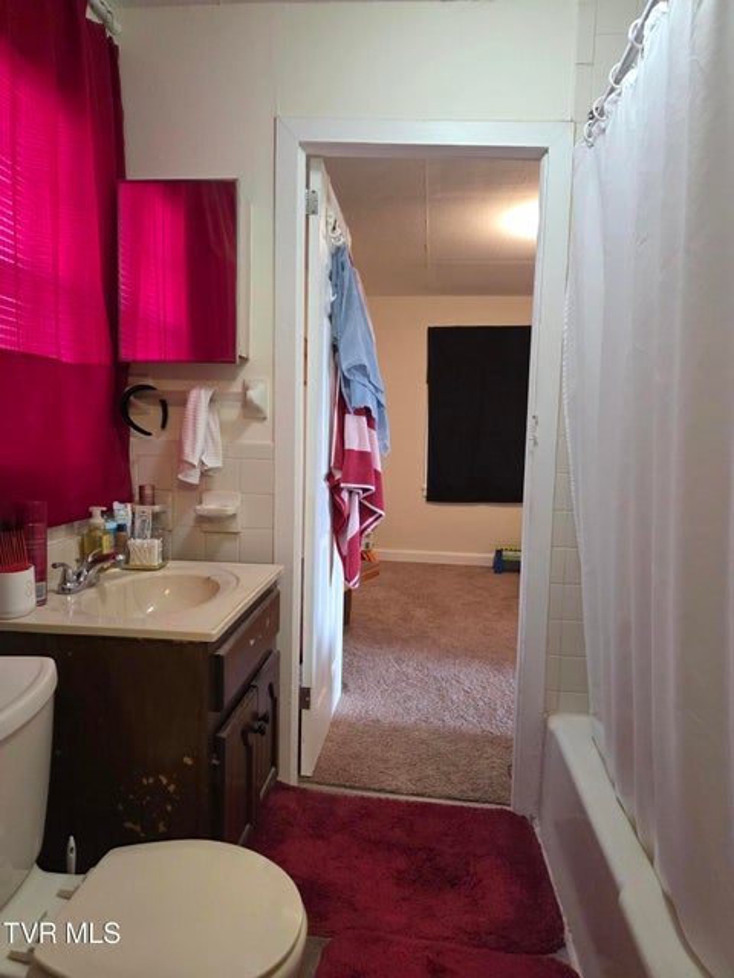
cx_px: 367
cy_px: 489
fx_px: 650
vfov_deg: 73.9
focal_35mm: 23
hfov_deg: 58.9
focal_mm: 6.3
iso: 640
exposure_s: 1/120
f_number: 1.7
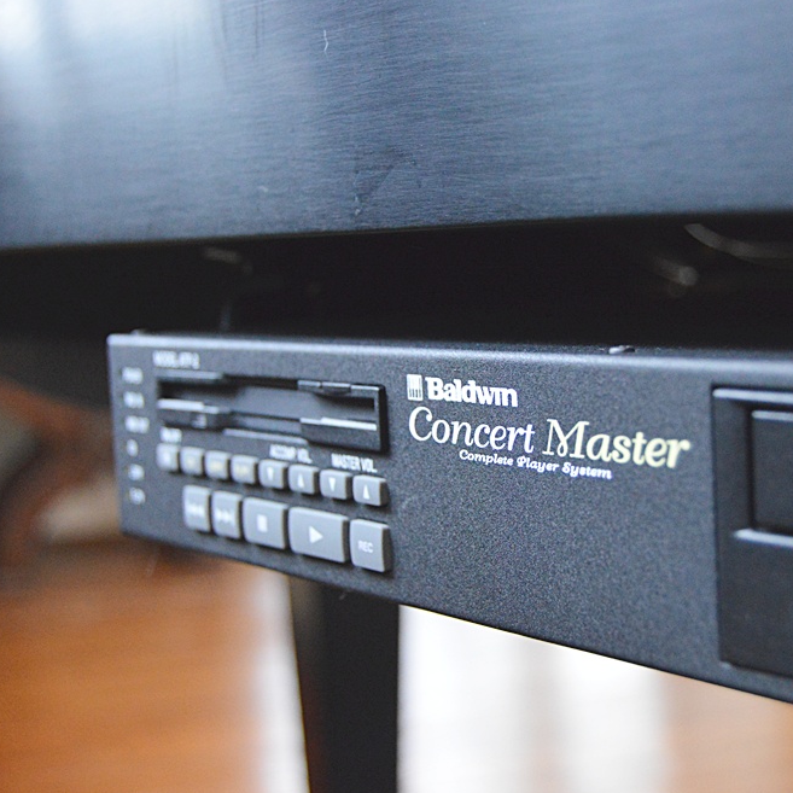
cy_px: 396
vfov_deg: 27.7
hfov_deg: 27.7
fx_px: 1607
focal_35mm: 62
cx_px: 471
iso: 3200
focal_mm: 32
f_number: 4.5
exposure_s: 1/60
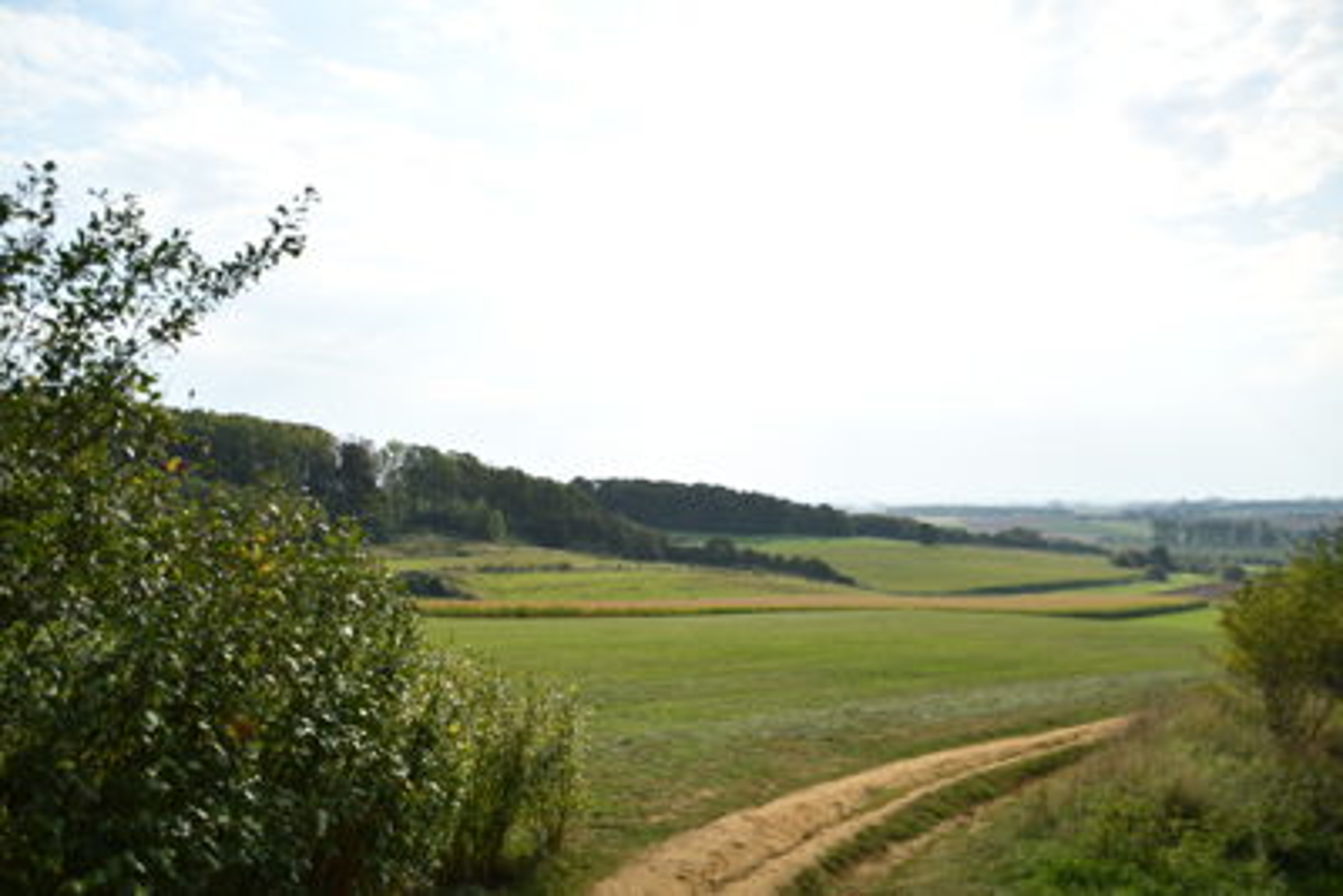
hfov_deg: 67.4
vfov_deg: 48.0
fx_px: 1008
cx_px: 672
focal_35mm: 27
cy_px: 448
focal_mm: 18
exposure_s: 1/1000
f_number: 3.5
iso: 100
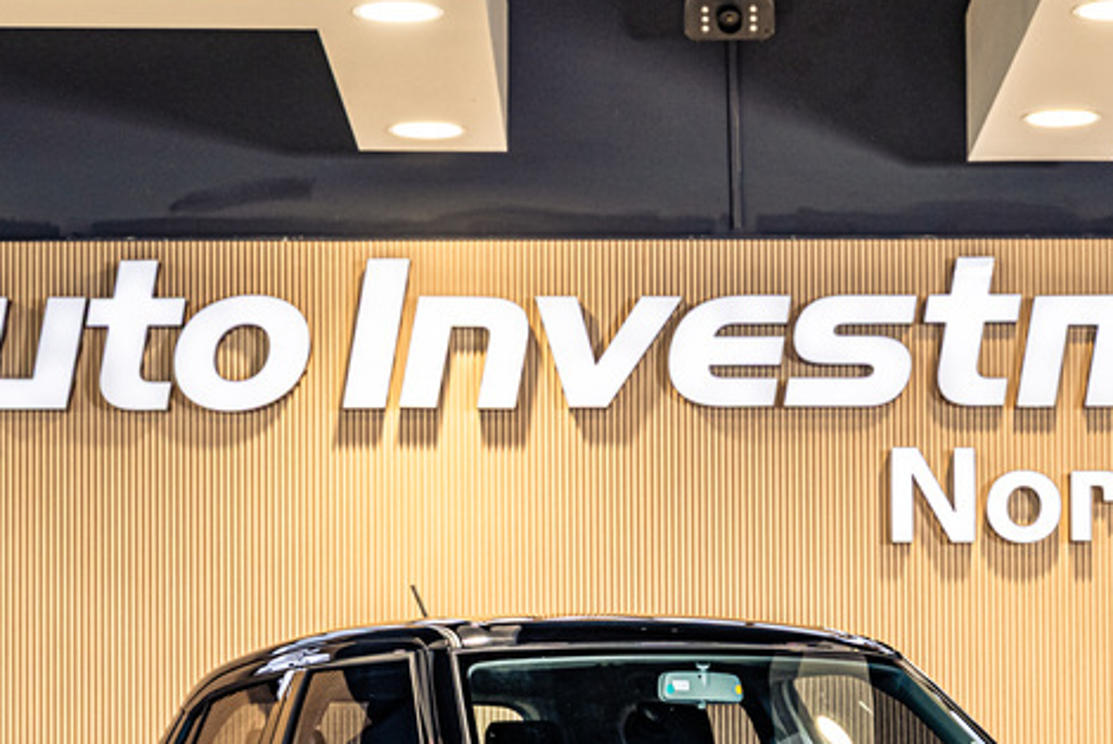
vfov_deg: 11.0
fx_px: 3836
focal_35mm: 124
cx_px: 683
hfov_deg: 16.5
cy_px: 720
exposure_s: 1/125
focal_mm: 57
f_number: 4
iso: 500
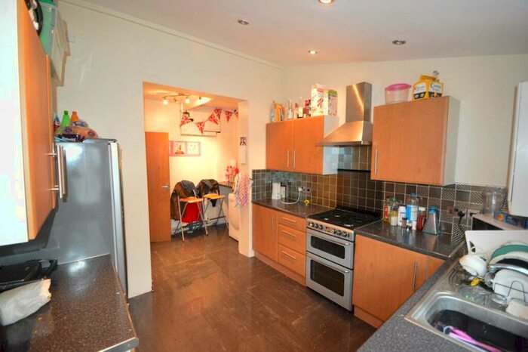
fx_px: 220
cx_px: 264
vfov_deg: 77.3
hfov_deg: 100.4
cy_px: 176
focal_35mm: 15
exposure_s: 1/60
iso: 3200
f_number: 3.5
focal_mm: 10
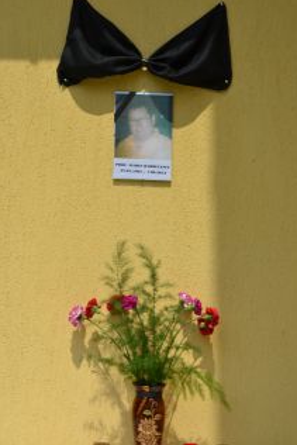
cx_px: 141
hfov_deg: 23.8
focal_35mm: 57
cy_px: 255
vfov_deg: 35.0
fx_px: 705
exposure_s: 1/320
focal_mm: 30
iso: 100
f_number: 9
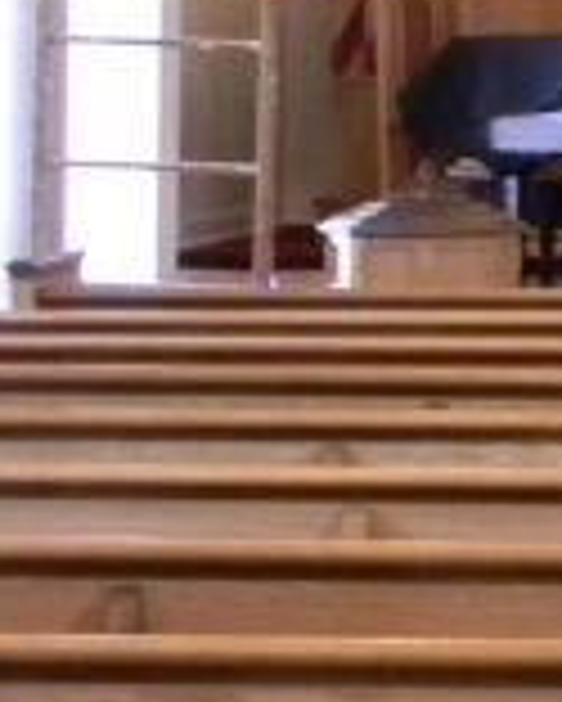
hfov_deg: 7.1
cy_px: 94
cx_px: 1313
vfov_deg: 9.4
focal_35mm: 205
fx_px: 4258
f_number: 3.8
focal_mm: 7.3
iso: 400
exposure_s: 1/31.8
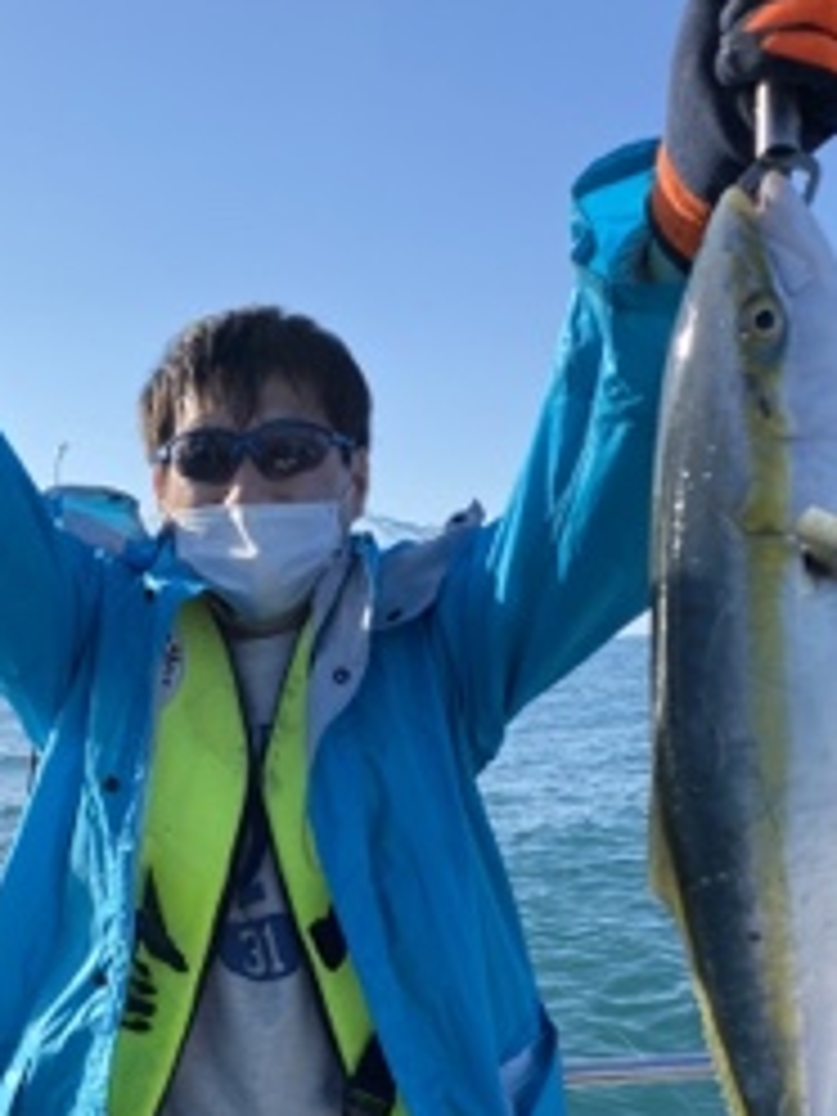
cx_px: 306
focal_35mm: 42
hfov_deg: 34.1
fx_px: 1354
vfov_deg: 43.3
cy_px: 842
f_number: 1.8
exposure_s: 1/2105
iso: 32
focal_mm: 4.25
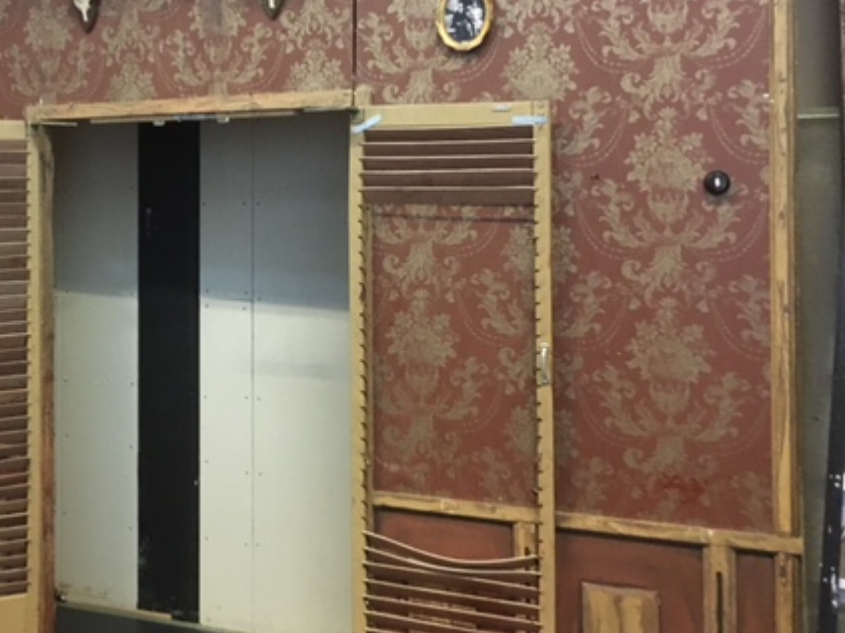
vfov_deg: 32.5
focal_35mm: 44
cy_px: 194
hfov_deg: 41.6
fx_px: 1073
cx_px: 206
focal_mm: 4.15
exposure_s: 1/17
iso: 400
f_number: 2.2
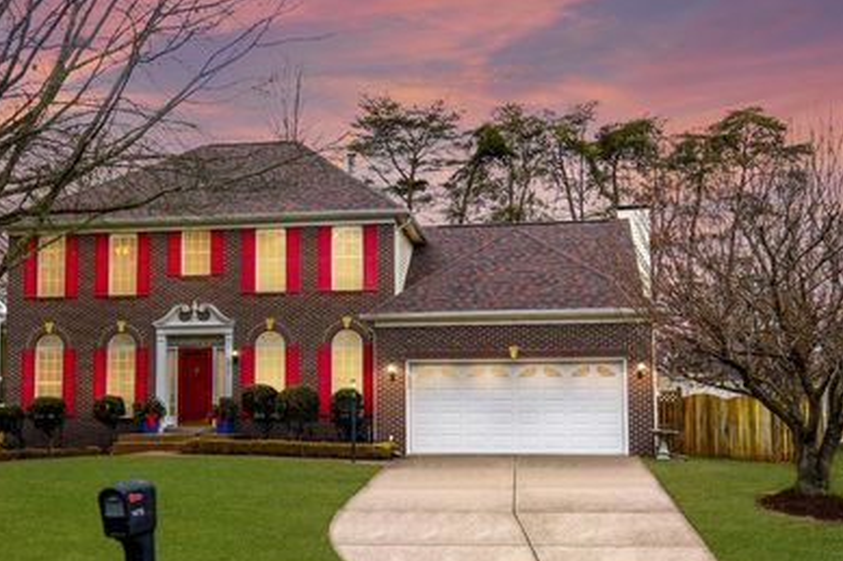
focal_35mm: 27
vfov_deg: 47.4
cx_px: 325
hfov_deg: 66.6
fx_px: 632
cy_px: 356
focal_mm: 14
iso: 220
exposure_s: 1/250
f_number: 5.6
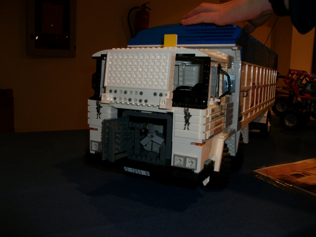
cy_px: 118
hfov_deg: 56.8
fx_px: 292
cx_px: 158
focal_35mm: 32
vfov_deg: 44.2
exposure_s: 1/40
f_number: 2.9
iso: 125
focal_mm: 5.7
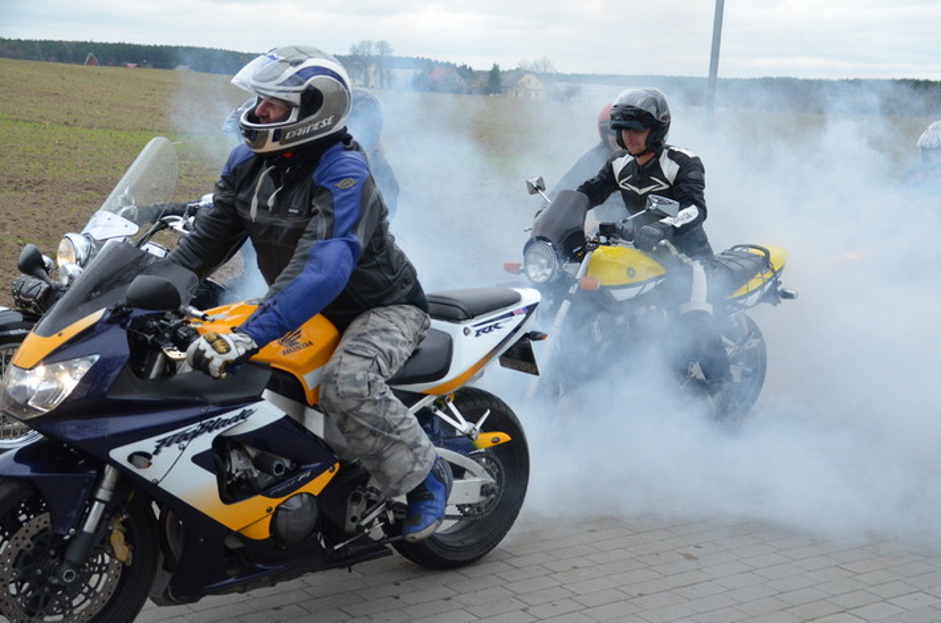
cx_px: 470
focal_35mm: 52
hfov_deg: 37.9
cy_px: 312
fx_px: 1369
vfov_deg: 25.6
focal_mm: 35
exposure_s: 1/2000
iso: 1600
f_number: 5.6
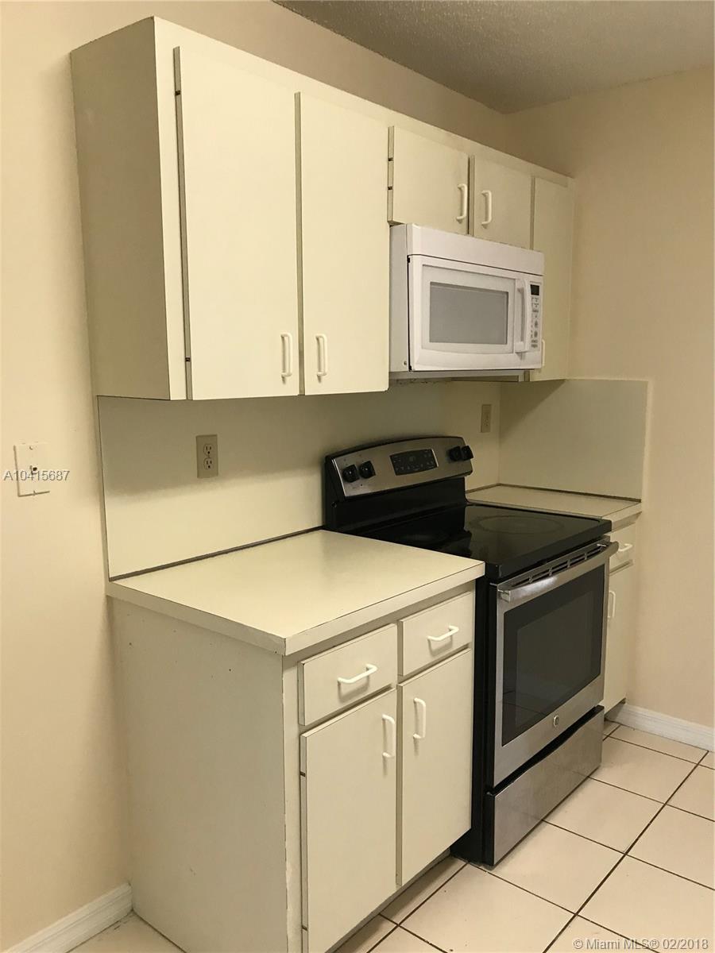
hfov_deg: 49.7
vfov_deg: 63.4
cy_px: 476
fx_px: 771
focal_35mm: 28
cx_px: 358
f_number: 1.8
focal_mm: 3.99
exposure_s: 1/30
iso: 40
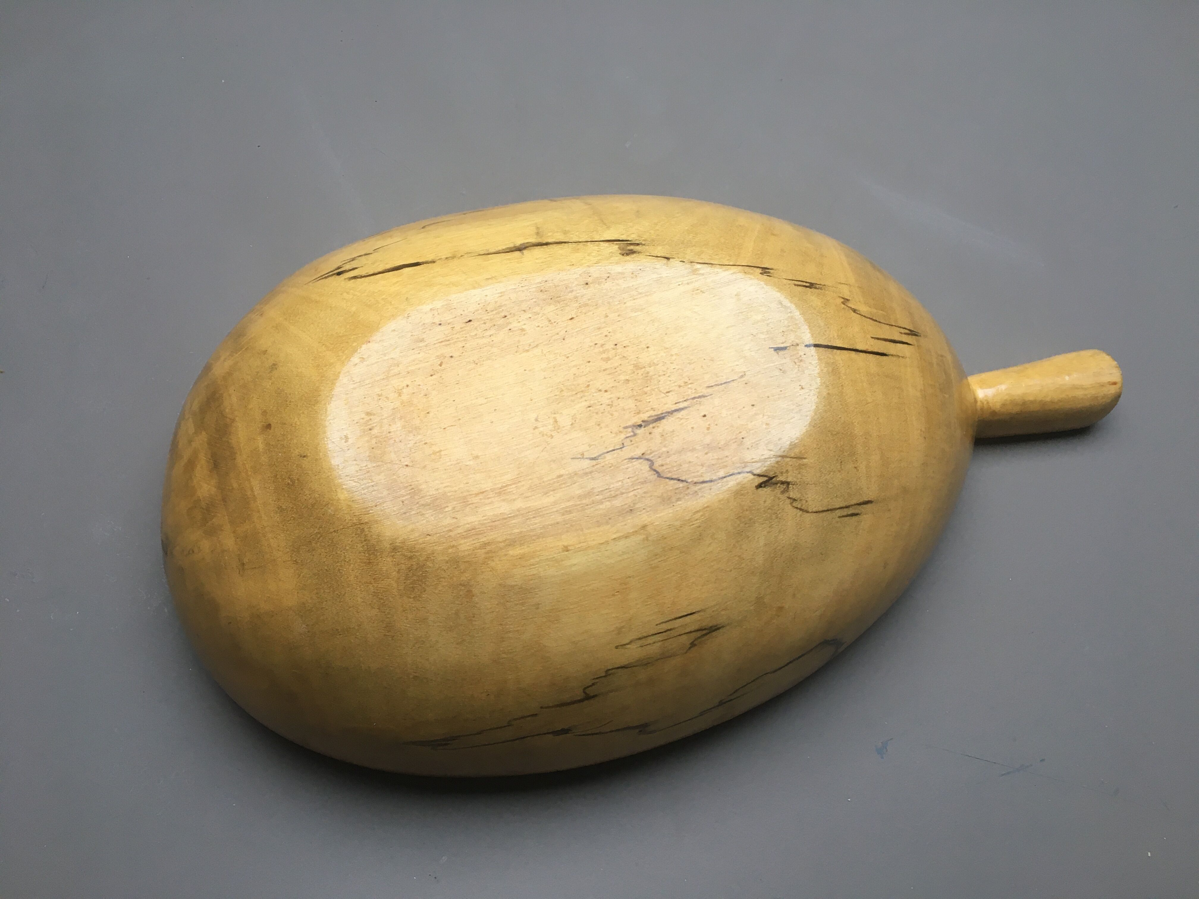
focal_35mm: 29
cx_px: 600
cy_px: 450
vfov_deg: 48.2
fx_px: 1004
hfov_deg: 61.7
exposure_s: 1/30
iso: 50
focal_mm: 4.15
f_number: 2.2
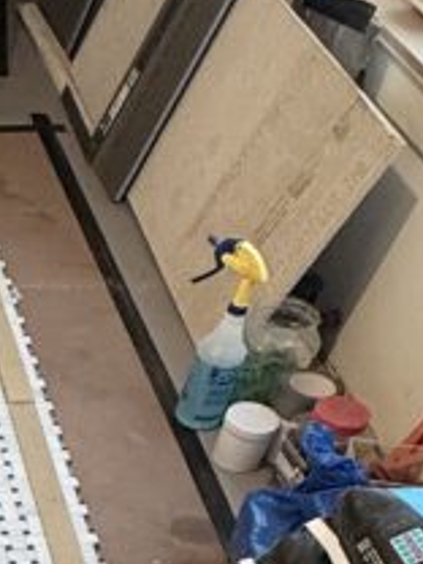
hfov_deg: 18.2
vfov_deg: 24.5
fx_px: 1124
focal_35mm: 69
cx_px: -263
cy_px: 740
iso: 250
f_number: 2.2
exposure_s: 1/60
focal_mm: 2.22
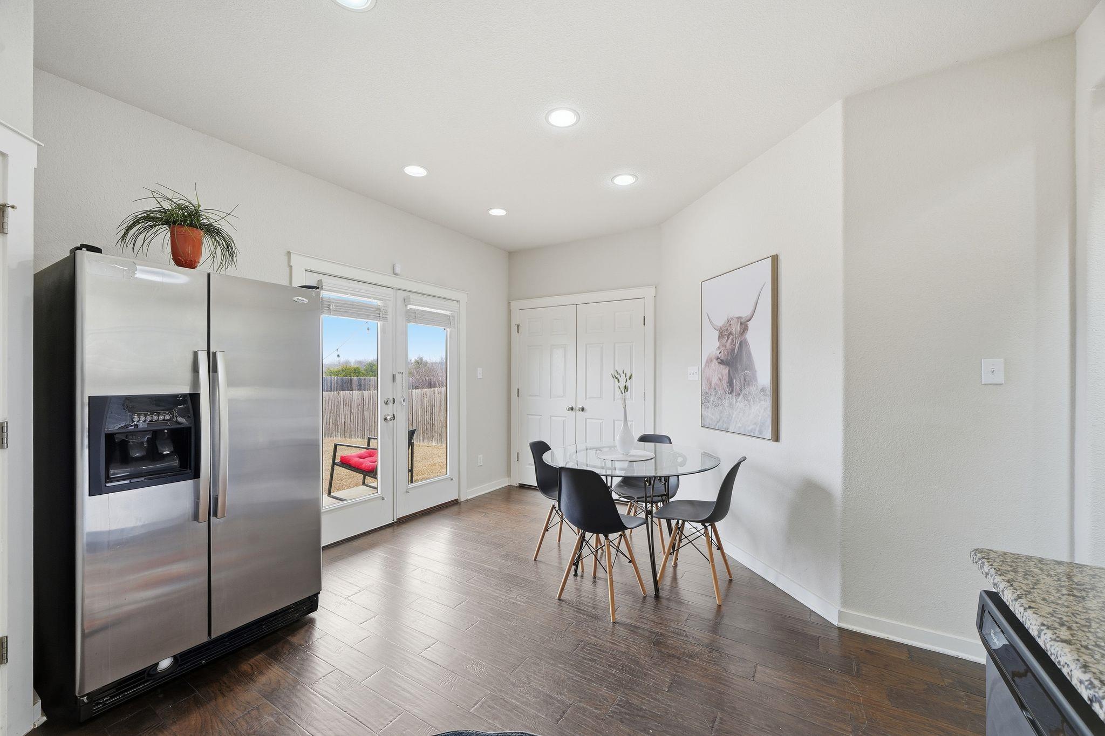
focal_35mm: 14
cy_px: 368
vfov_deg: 81.2
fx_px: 430
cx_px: 552
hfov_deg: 104.3
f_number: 8
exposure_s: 1/25
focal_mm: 14
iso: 100
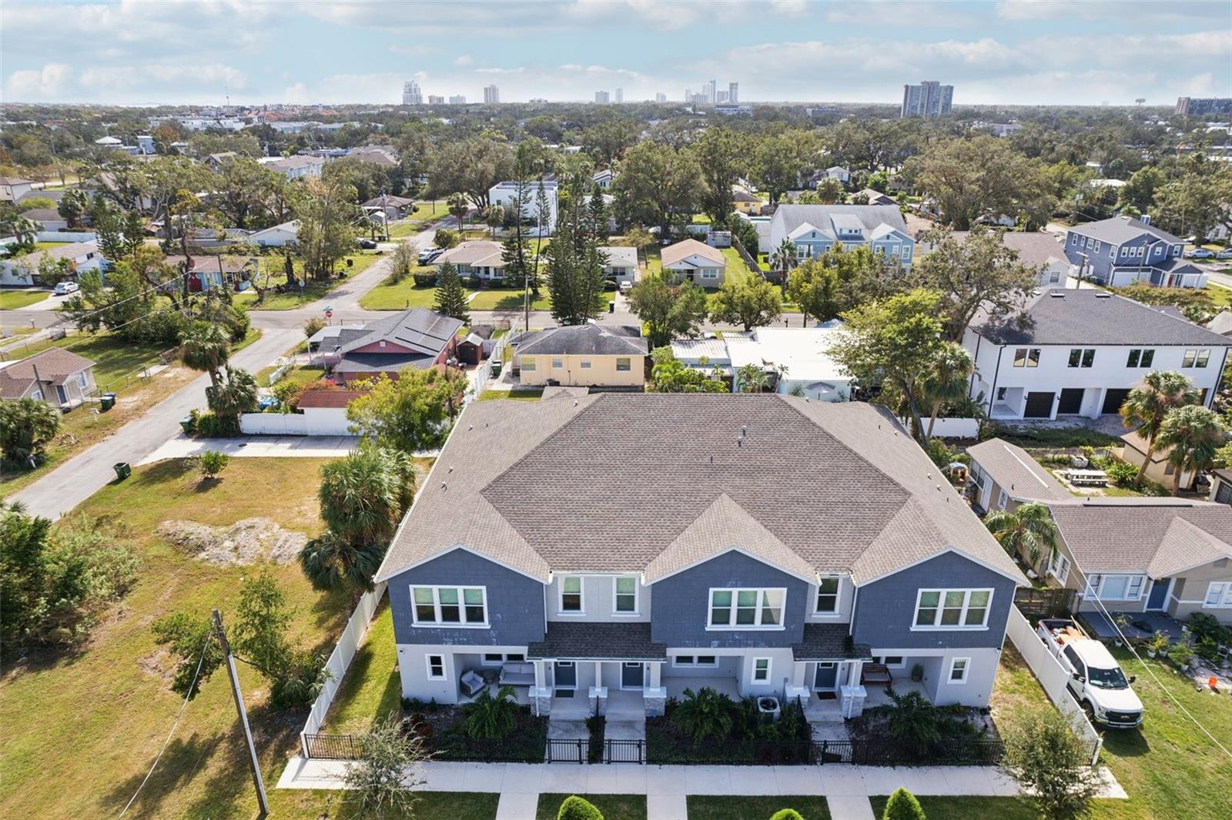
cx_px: 616
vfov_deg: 57.2
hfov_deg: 78.6
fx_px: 752
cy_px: 410
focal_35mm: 22
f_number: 2.8
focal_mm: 8.4
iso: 100
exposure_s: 1/730
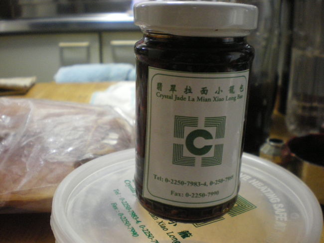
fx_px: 337
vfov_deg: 39.6
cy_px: 122
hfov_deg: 51.4
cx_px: 162
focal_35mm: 36
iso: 640
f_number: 3.1
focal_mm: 6.3
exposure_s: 1/50
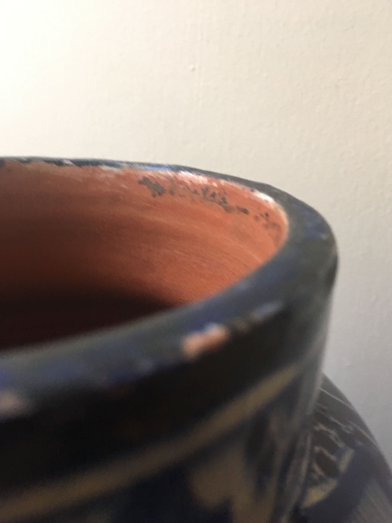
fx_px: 453
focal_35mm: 30
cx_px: 200
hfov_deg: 46.8
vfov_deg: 60.0
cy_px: 262
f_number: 2.2
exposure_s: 1/20
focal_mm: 4.15
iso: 200
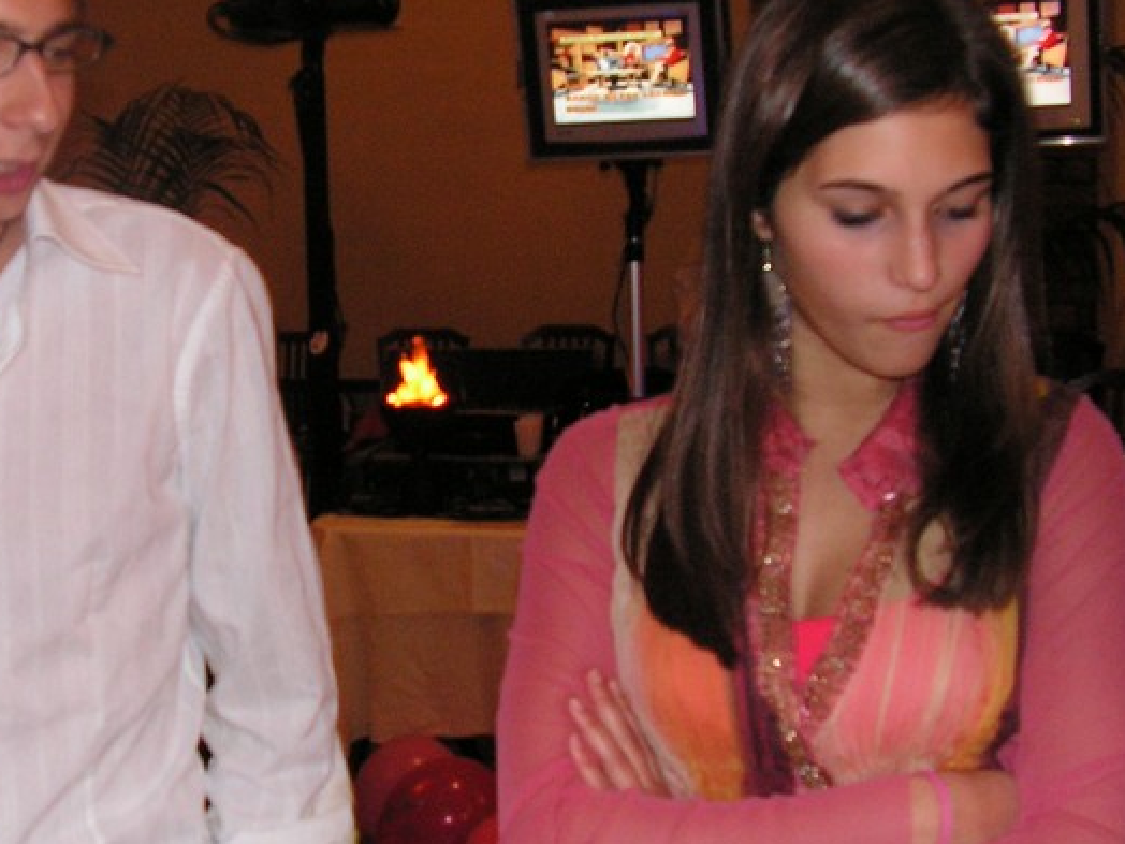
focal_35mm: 55
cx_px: 346
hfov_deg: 34.5
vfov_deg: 26.6
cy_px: 436
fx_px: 1787
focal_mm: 6
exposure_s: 1/40
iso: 200
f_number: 3.2
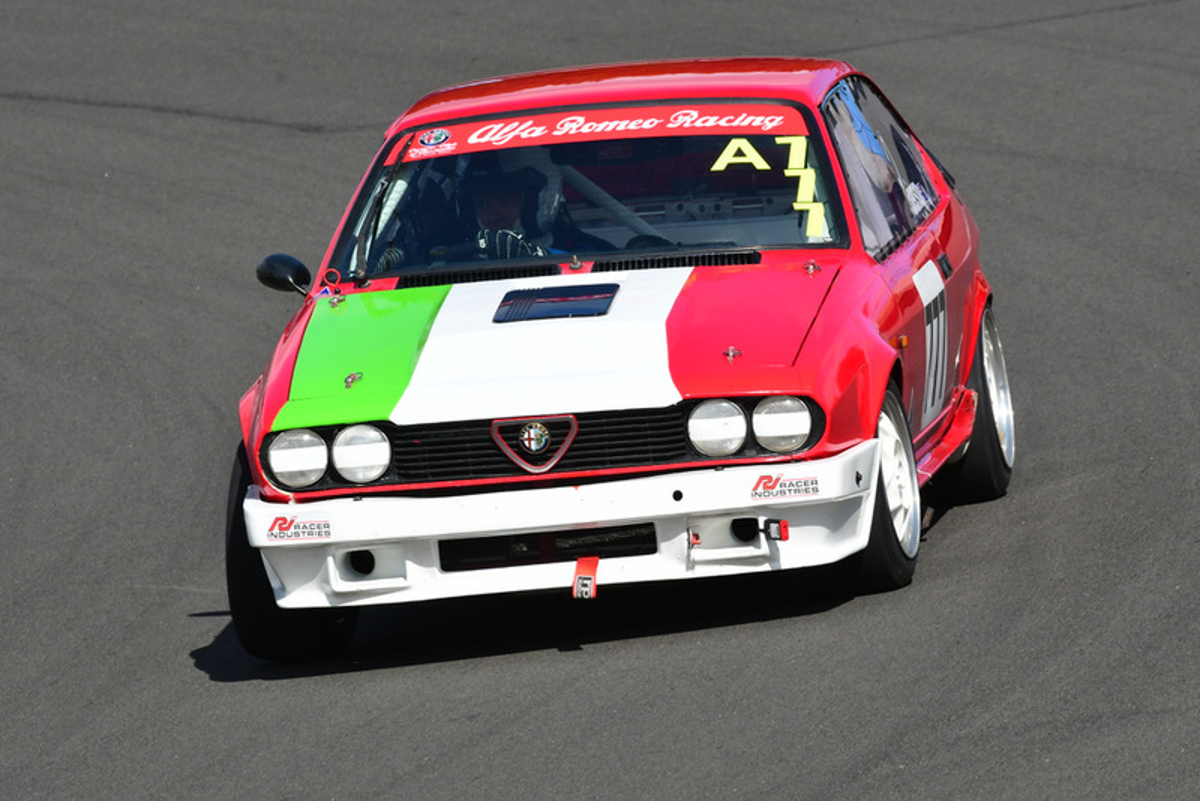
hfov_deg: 3.8
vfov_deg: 2.5
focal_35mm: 540
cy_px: 400
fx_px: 18006
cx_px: 600
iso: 400
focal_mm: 360
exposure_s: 1/640
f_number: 11
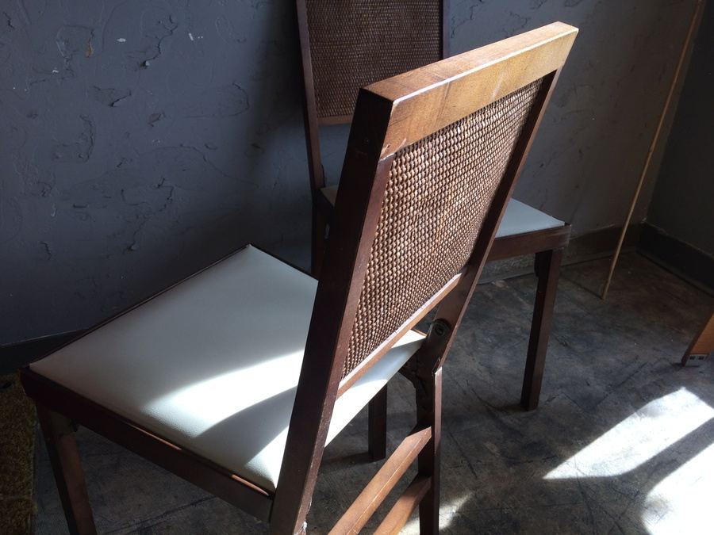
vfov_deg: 46.8
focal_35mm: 30
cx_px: 357
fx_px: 619
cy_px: 268
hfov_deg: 60.0
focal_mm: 4.12
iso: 32
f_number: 2.2
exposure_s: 1/155
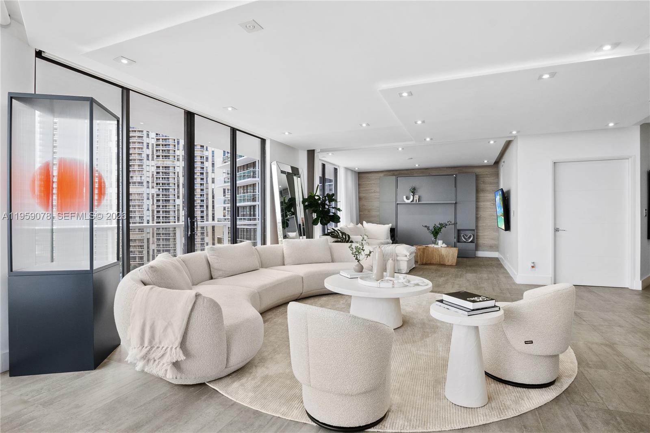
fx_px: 307
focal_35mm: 17
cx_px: 325
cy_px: 216
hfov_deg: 93.3
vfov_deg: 70.4
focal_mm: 11.5
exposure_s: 1/30
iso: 200
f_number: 8
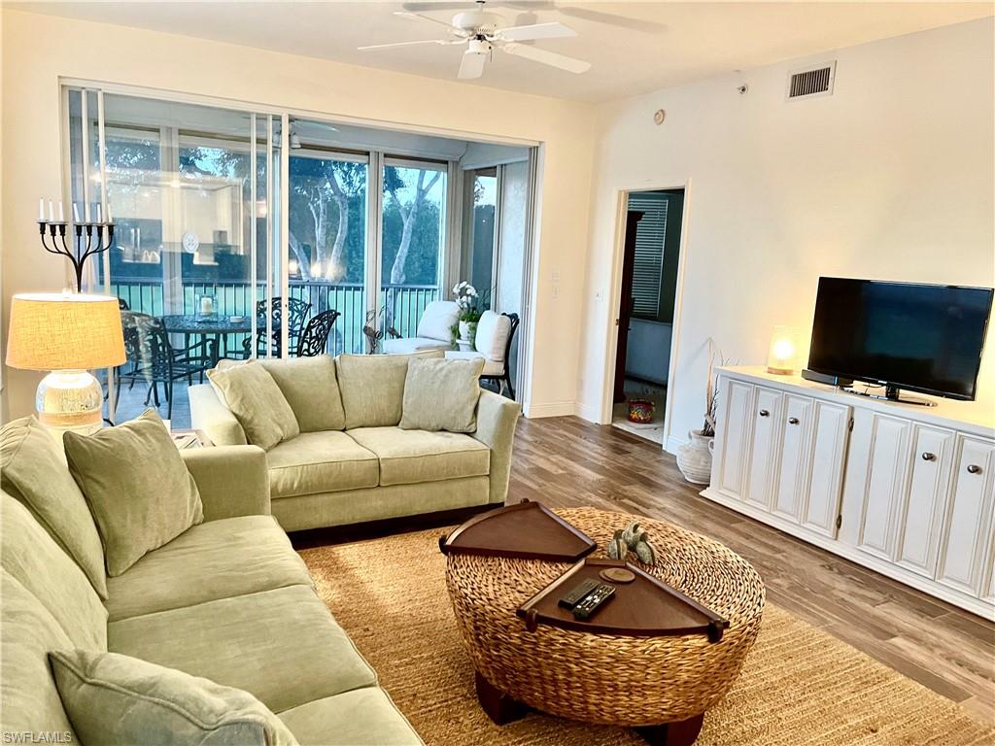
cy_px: 373
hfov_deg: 67.3
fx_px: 747
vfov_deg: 53.1
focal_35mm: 26
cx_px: 498
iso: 500
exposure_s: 1/40
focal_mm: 5.1
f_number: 1.6
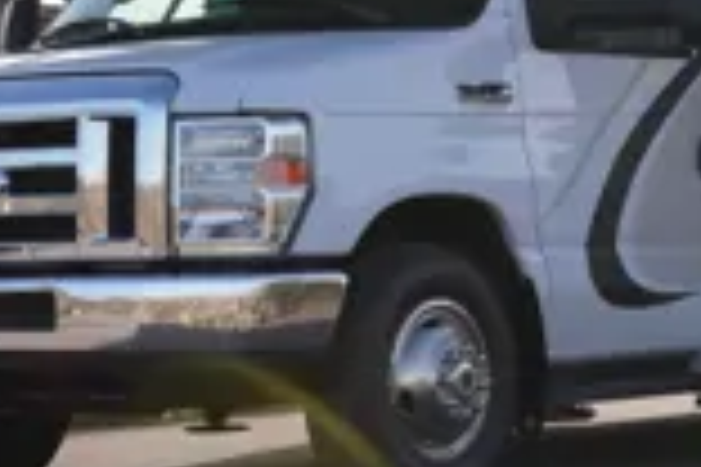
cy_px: -18
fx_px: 2356
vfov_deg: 11.2
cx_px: 652
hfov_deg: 16.7
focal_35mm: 121
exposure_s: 1/640
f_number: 5.6
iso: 200
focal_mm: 28
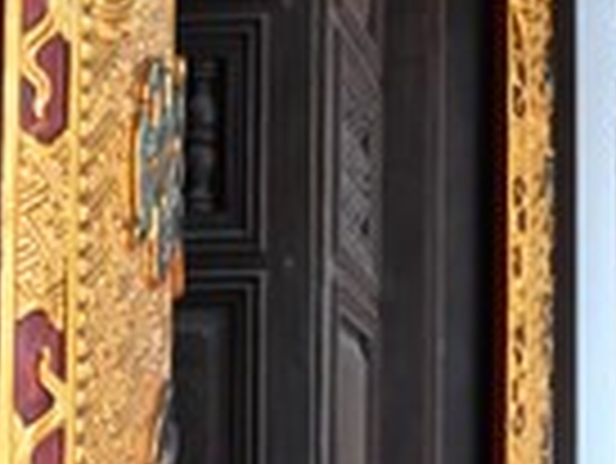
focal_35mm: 155
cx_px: 922
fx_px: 2761
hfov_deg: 12.1
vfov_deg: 9.5
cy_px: 469
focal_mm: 34
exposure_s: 1/100
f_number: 5
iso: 800
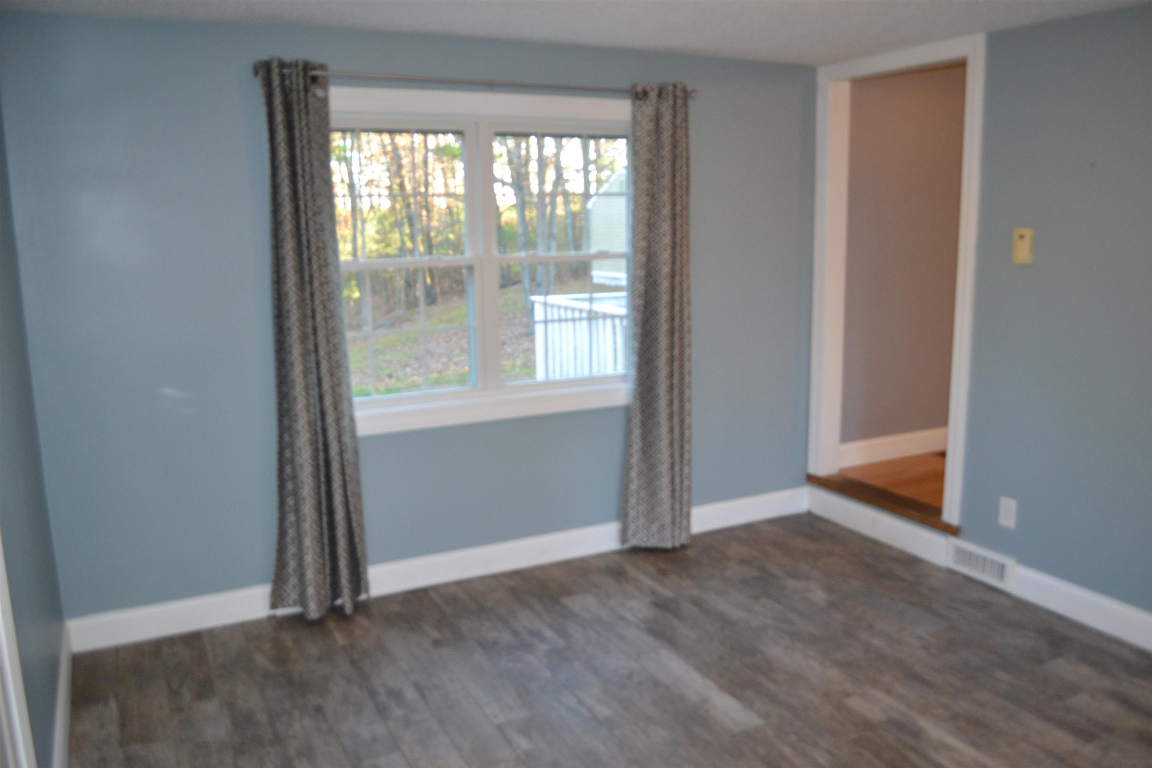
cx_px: 576
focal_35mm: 27
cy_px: 384
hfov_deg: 67.4
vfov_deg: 47.9
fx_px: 864
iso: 1000
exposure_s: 1/60
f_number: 3.5
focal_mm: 18
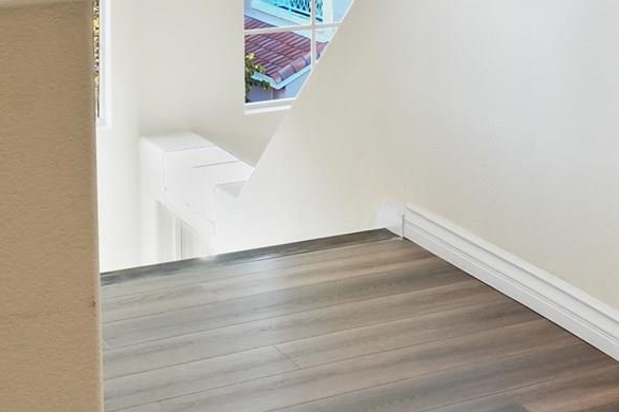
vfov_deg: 15.2
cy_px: -179
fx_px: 1444
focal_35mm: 84
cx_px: 877
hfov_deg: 21.1
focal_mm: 16
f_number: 11
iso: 500
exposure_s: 1/6
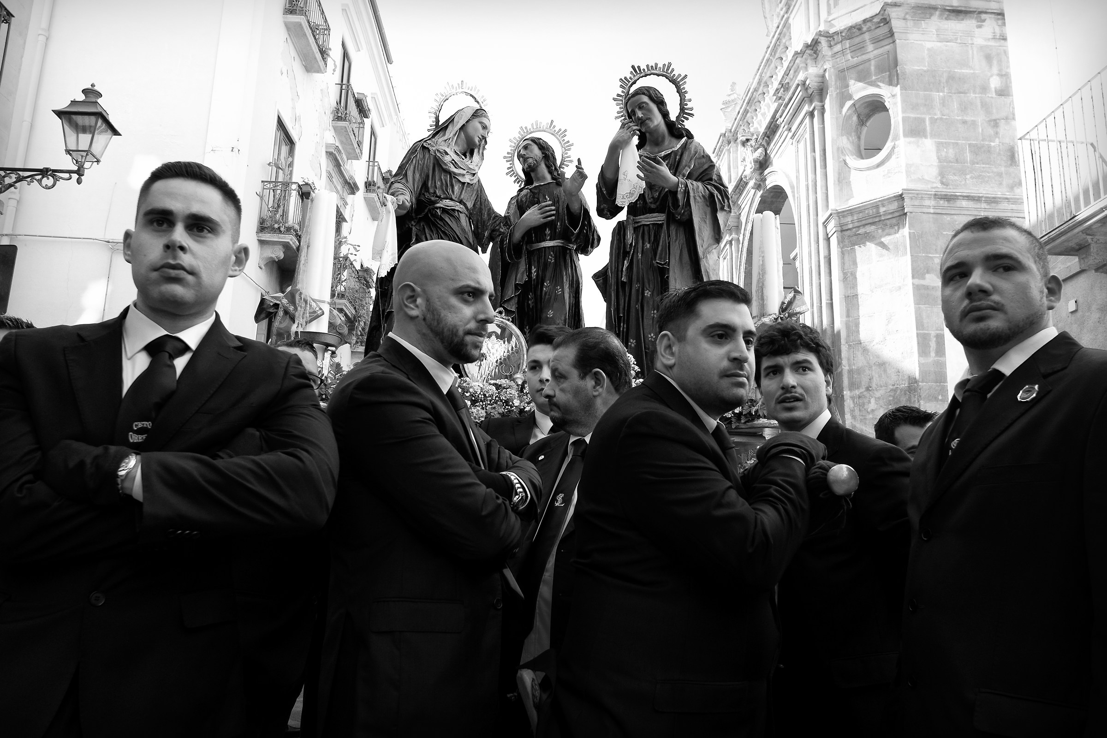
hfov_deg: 67.4
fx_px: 830
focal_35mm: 27
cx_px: 554
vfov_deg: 47.9
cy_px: 369
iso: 320
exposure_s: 1/180
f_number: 6.4
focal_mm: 18
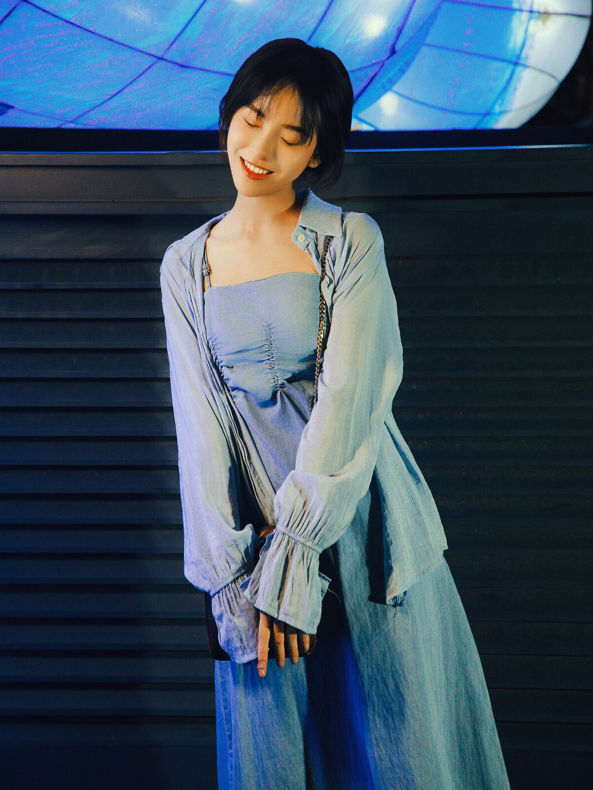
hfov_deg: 14.7
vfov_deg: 19.4
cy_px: 430
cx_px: 296
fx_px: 2306
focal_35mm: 101
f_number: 4
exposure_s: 1/80
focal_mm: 95
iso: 4000
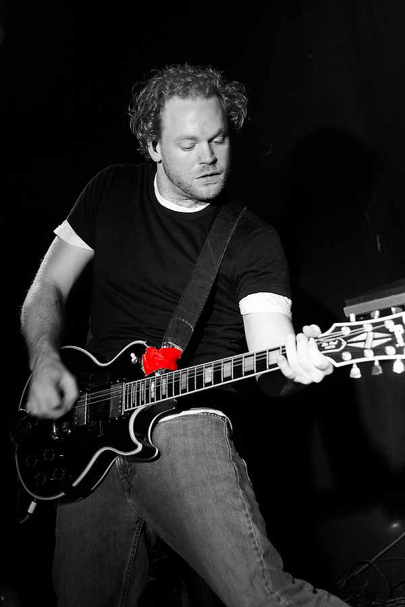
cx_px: 202
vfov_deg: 27.0
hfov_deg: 18.2
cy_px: 304
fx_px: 1266
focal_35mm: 75
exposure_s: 1/125
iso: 500
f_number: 2
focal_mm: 50
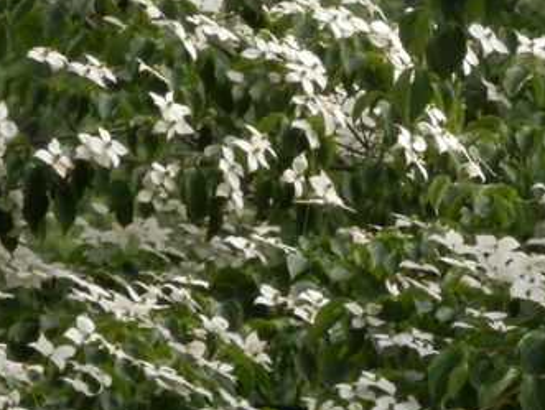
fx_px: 13886
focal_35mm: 881
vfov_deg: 1.7
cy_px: 163
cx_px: 533
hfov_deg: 2.2
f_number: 6.8
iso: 200
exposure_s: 1/250
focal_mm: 65.2
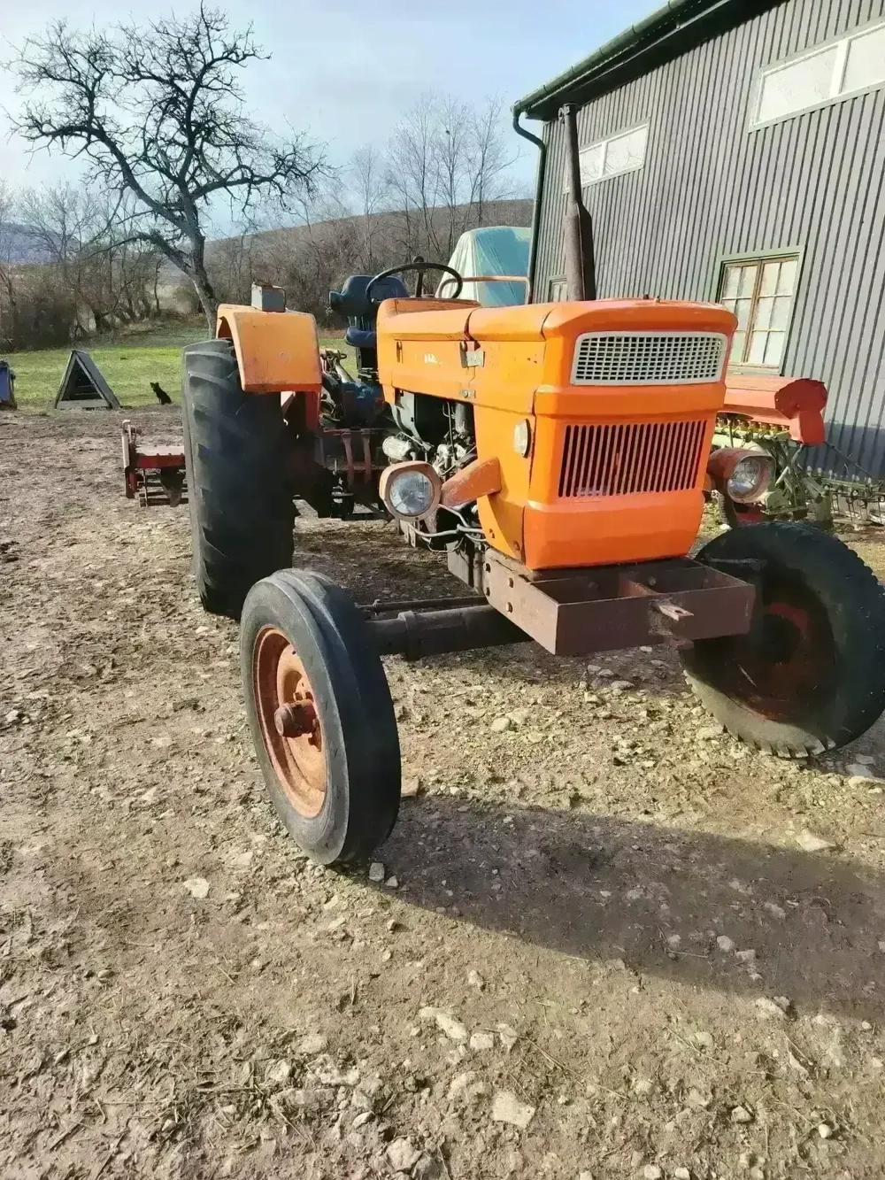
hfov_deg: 56.8
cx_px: 442
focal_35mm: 24
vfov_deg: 71.6
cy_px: 590
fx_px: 818
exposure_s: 1/350
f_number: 1.75
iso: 100
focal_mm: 5.25
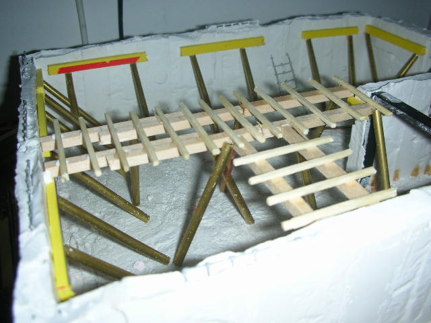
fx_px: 436
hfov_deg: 52.6
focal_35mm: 35
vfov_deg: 40.7
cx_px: 216
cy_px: 162
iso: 50
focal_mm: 5.8
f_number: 3
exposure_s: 1/60.1
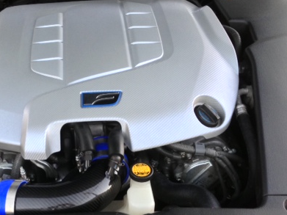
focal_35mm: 54
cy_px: 134
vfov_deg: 26.9
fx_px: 448
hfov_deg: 34.7
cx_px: 68
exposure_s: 1/20
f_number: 2.4
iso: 100
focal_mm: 4.13
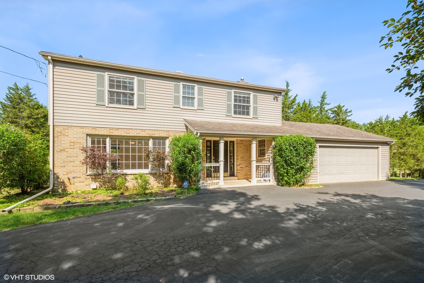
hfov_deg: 93.3
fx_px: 200
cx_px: 212
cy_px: 142
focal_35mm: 17
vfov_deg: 70.5
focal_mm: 17
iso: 400
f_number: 8
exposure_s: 1/640
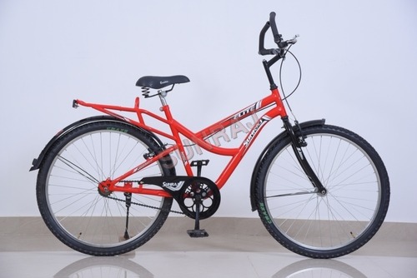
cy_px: 139
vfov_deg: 14.9
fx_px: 1066
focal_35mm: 92
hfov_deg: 22.1
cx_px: 208
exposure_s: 1/160
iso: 100
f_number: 9
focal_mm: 92
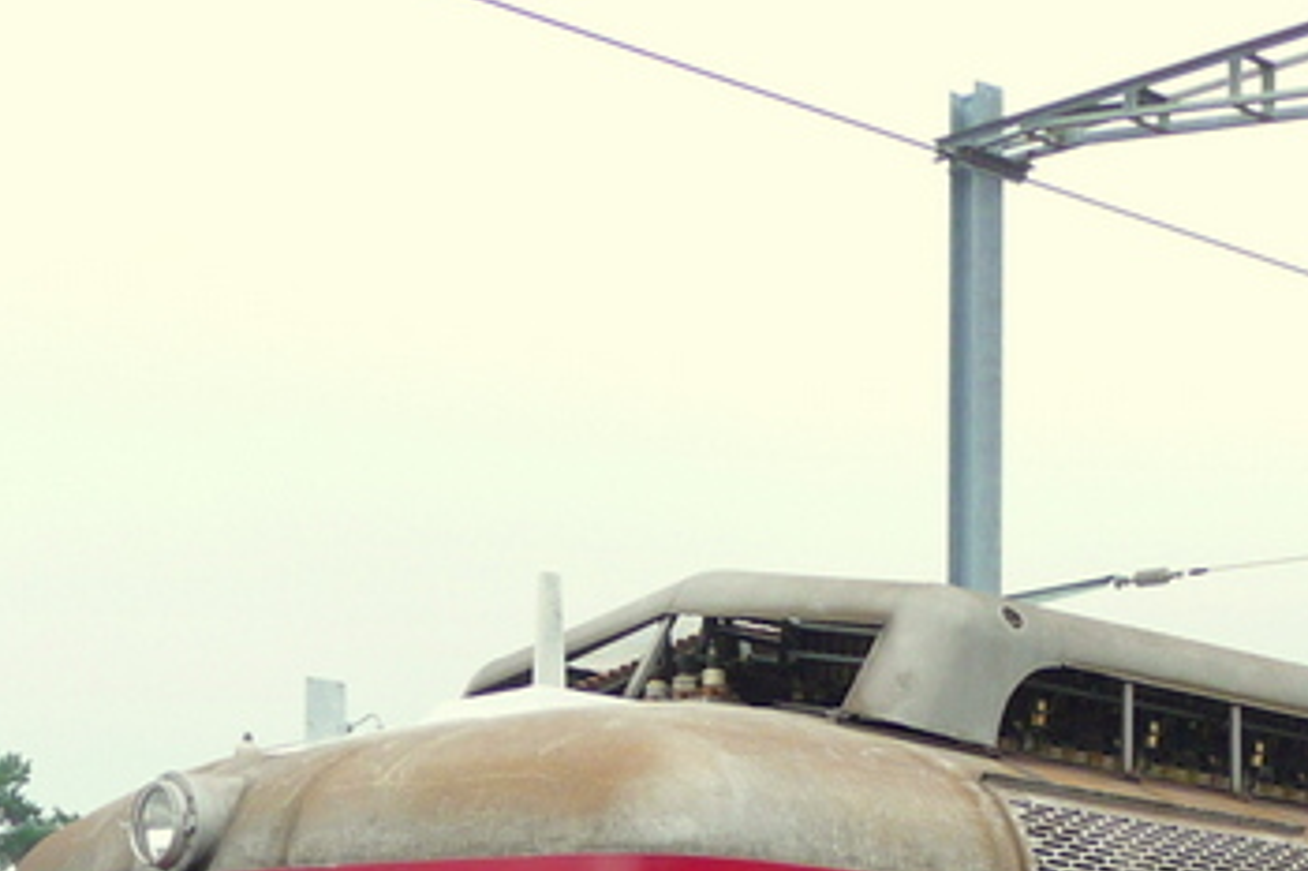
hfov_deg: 18.7
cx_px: 1263
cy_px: 1364
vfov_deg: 12.1
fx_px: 3886
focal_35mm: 107
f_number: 3.7
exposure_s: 1/200
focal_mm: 6
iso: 100
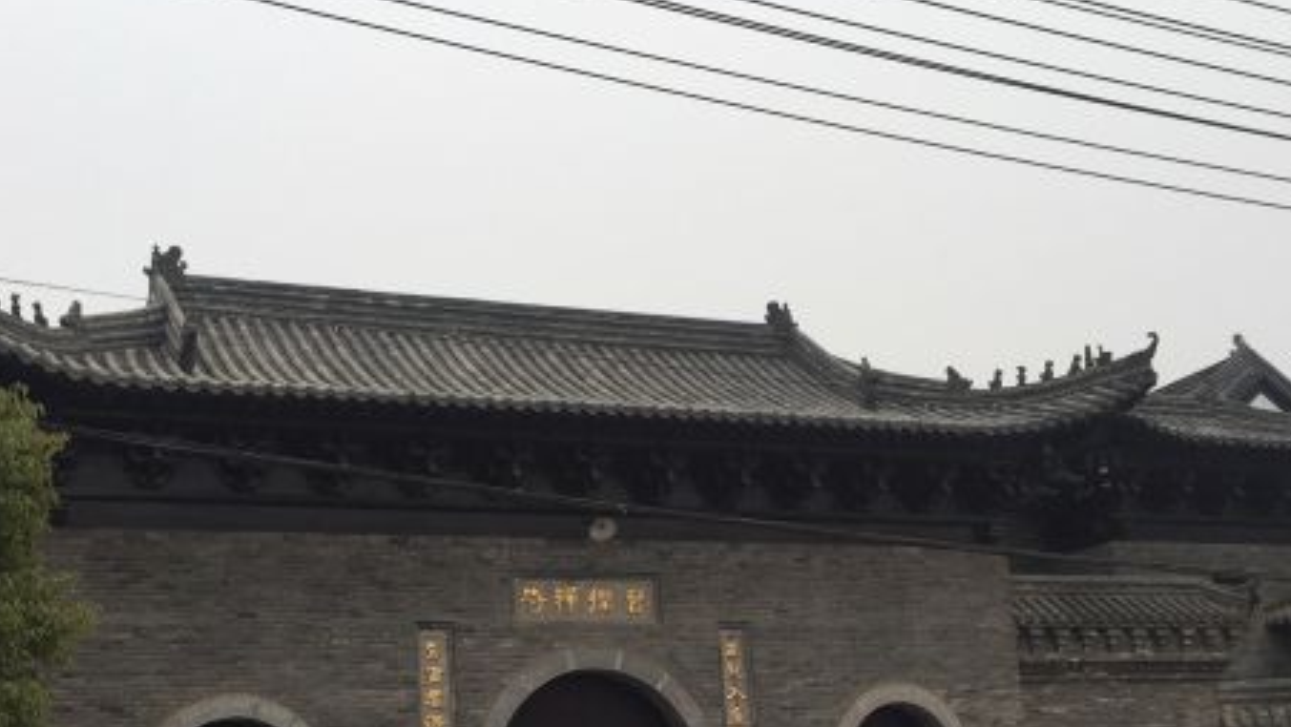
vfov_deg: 24.1
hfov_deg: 42.1
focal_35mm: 49
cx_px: 667
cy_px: 574
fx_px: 1678
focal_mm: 4.15
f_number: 2.2
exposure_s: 1/412
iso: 32
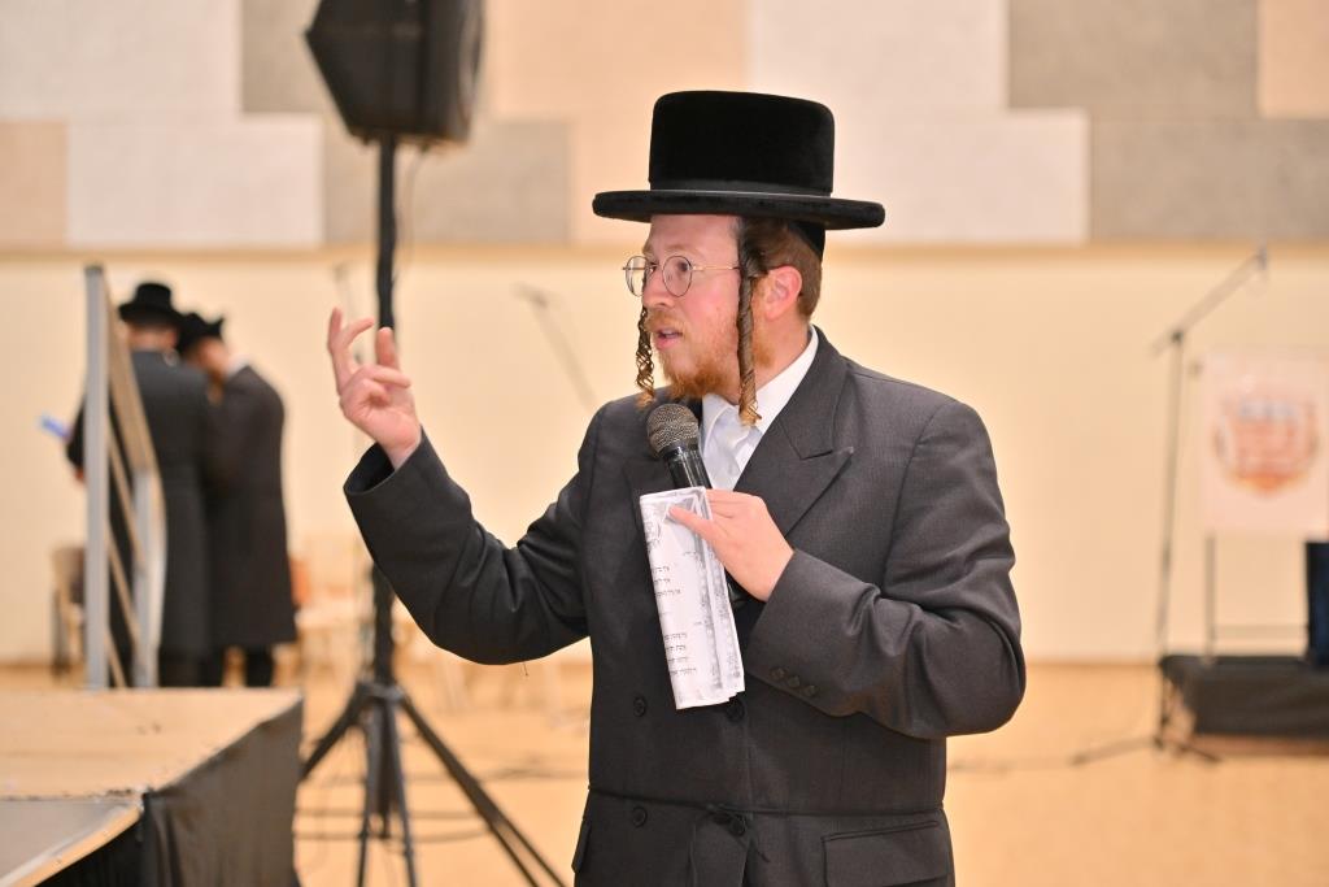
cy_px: 444
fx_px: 4430
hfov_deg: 17.1
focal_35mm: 120
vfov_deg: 11.4
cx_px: 664
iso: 1250
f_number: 4
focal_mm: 120
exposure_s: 1/250
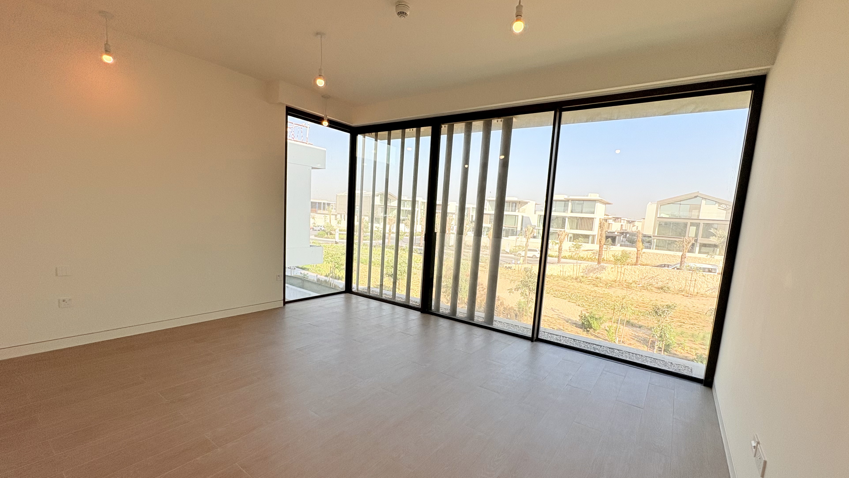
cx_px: 424
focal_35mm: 16
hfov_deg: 99.4
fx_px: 360
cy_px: 260
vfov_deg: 67.0
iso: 40
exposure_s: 1/889
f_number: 2.2
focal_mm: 2.22
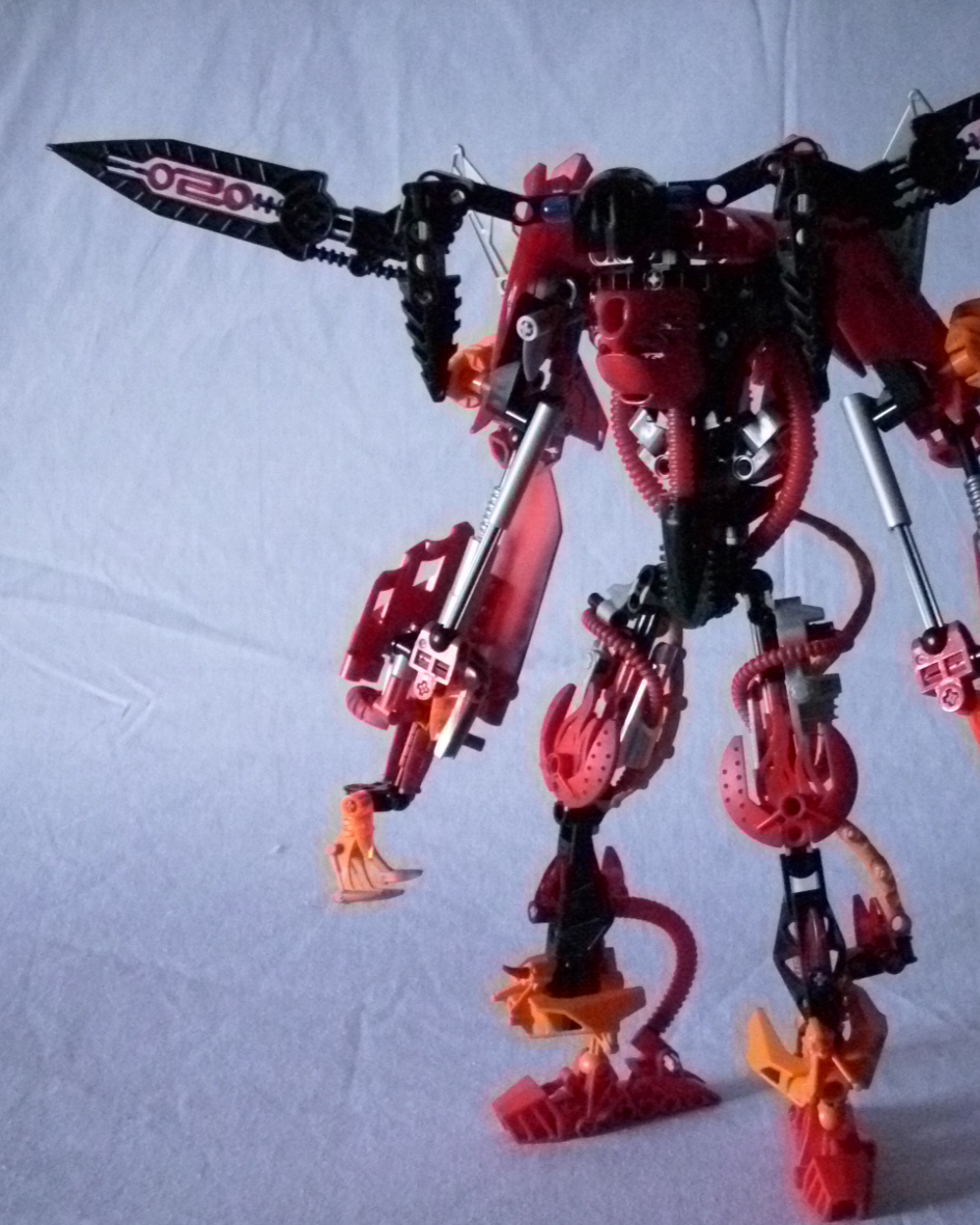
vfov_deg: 44.8
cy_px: 614
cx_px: 680
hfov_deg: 36.0
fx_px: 1486
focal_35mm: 41
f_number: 2.8
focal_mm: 6.2
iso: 800
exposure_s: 1/60
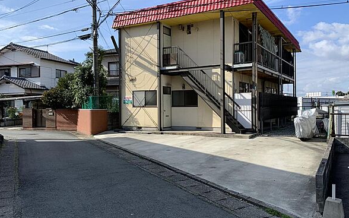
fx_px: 285
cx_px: 186
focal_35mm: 30
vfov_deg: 41.8
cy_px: 106
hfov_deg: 62.9
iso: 25
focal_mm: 4.25
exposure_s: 1/1560
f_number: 1.8
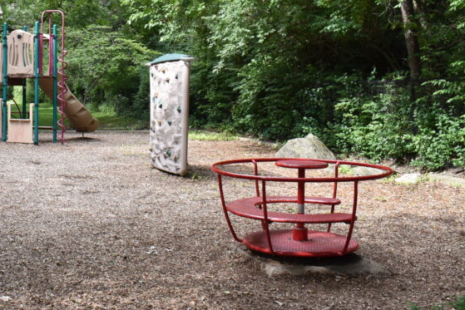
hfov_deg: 34.7
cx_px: 72
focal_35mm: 55
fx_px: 711
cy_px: 64
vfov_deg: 24.3
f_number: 7.1
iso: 400
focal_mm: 20
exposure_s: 1/200
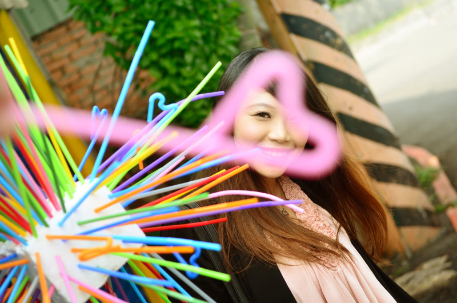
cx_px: 228
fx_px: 912
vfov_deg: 18.8
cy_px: 152
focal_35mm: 72
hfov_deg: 28.1
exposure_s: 1/320
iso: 100
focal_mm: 48
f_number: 2.8
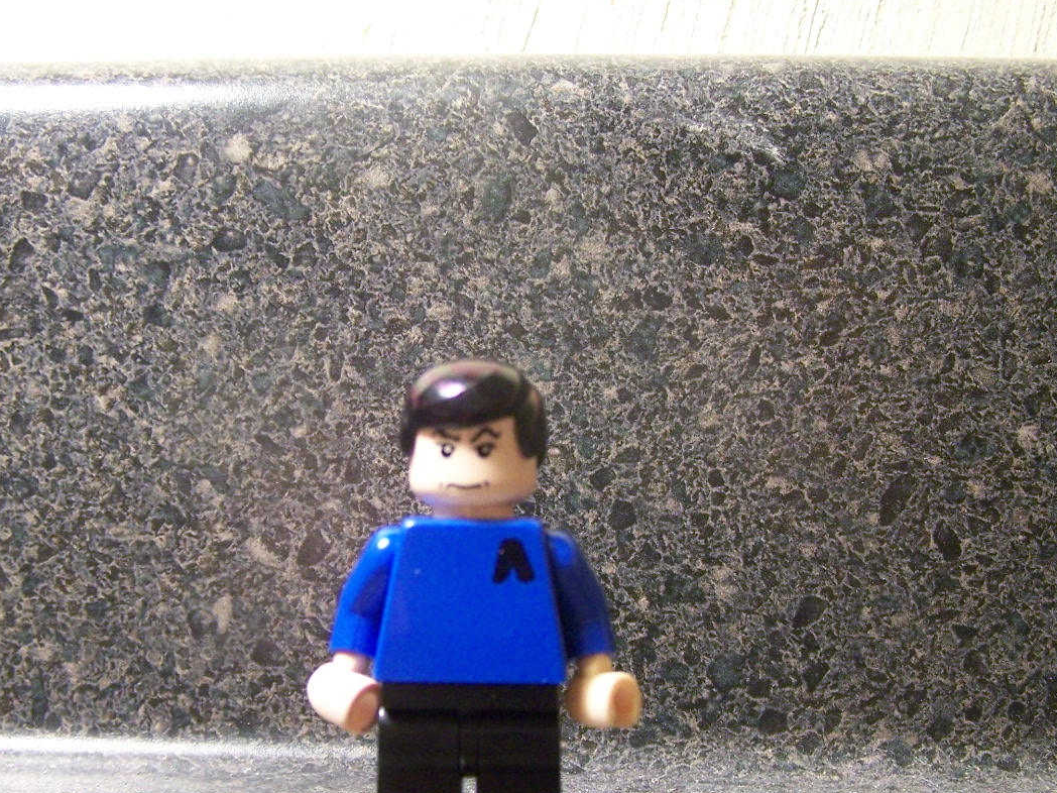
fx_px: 1771
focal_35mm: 58
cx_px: 475
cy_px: 465
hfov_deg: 33.2
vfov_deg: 25.2
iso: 160
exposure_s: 1/10
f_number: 2.8
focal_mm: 6.3
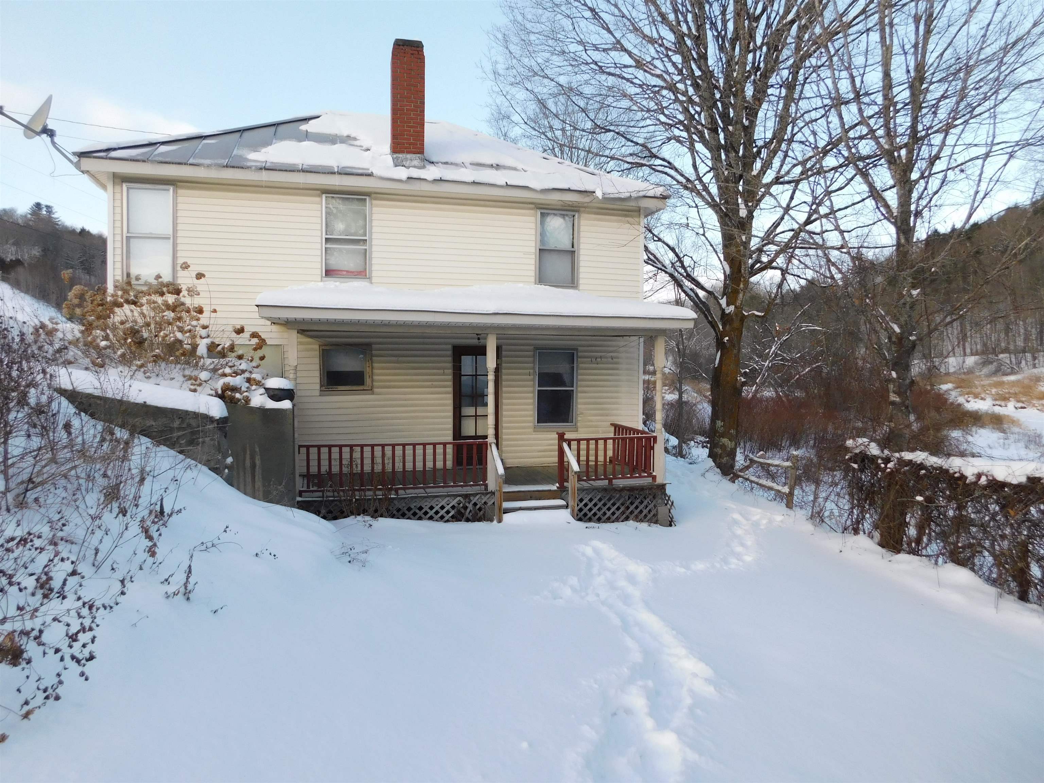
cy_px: 392
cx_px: 522
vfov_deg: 58.9
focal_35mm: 23
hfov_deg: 73.9
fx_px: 694
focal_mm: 4
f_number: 3
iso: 125
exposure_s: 1/500
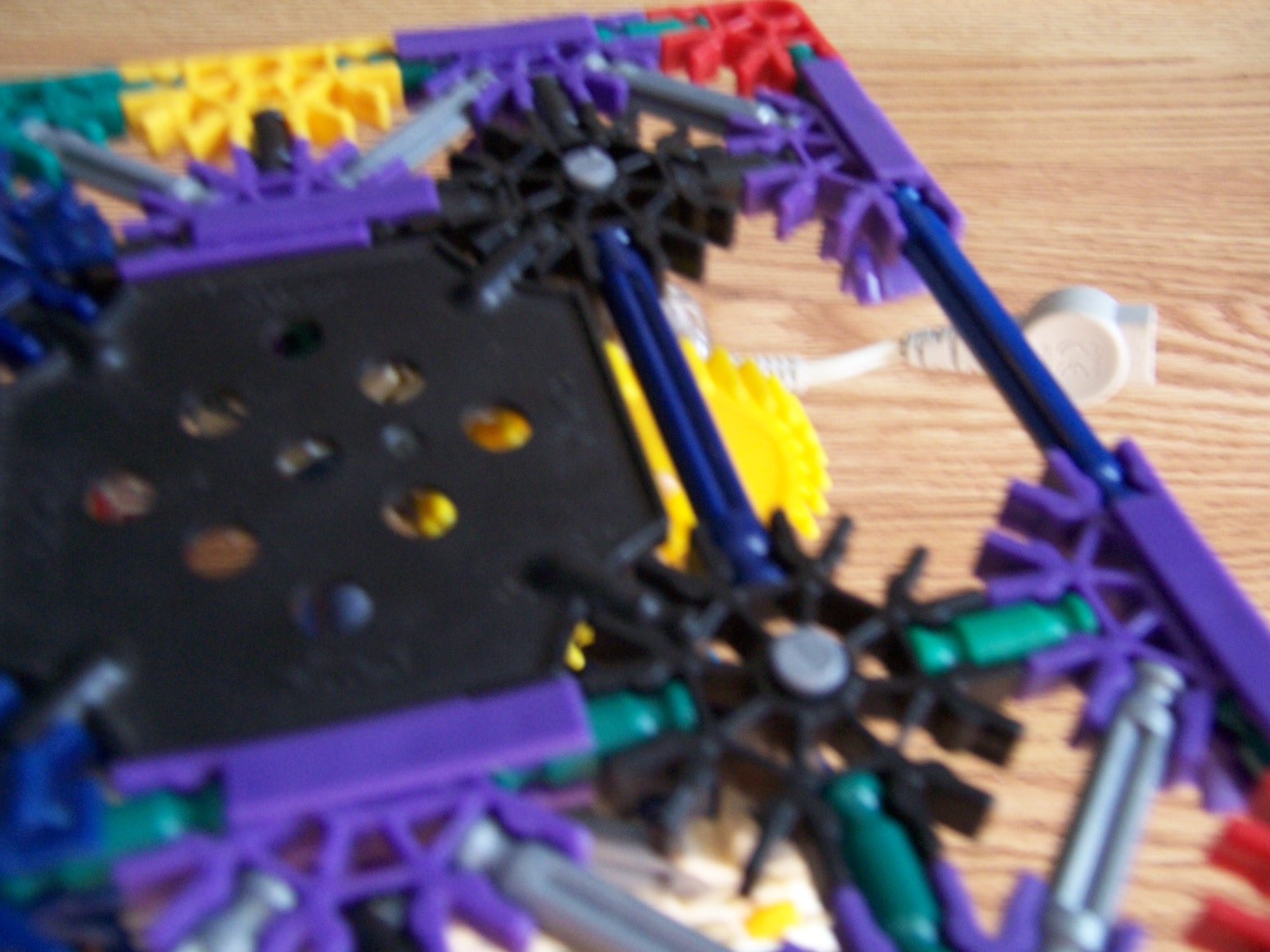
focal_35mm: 33
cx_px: 635
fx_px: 1211
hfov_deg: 55.4
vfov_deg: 42.9
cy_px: 476
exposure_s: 1/8
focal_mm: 5.5
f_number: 3.4
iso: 140
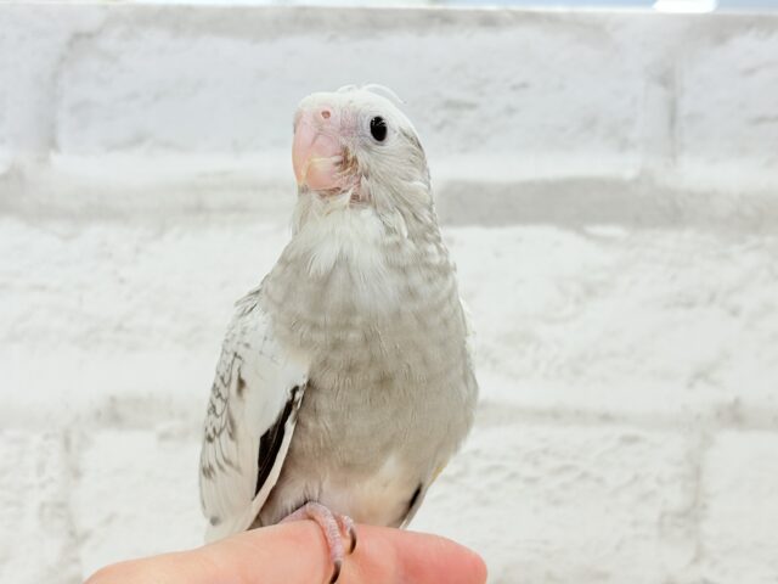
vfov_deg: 28.0
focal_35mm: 52
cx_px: 389
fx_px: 1169
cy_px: 292
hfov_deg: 36.8
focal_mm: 5.96
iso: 32
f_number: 1.6
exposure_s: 1/50
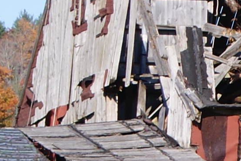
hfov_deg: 3.2
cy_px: 240
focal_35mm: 636
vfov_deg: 2.2
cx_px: 681
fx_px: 4263
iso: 100
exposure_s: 1/125
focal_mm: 60
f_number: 10
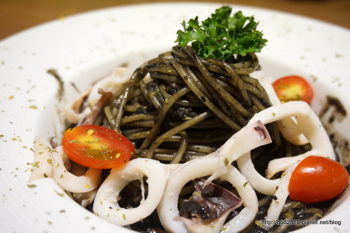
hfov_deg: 48.0
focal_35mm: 40
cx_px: 175
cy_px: 116
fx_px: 393
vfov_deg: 32.9
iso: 640
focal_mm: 27
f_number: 4.5
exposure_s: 1/60
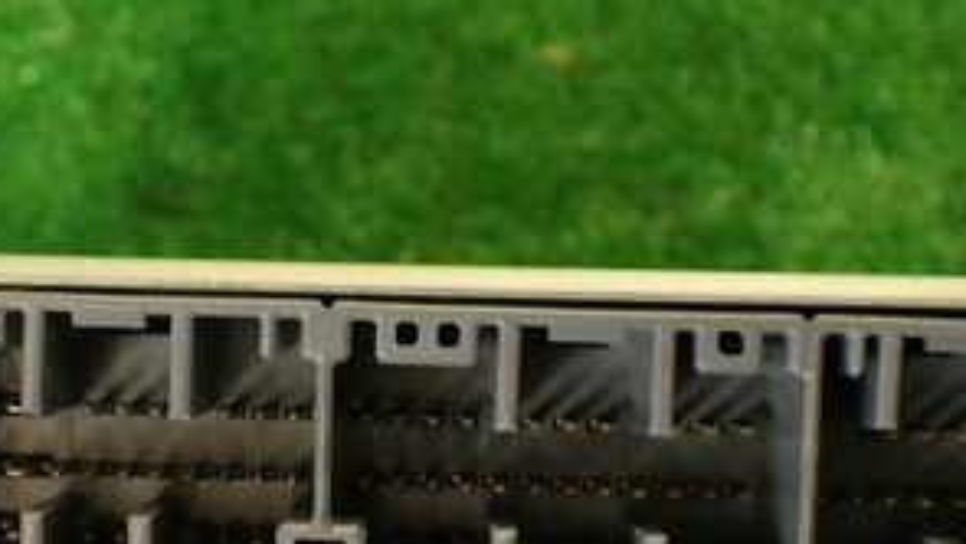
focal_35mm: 71
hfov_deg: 29.2
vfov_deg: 16.8
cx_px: 229
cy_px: 449
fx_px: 1819
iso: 200
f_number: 2.4
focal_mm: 5.79
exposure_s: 1/40
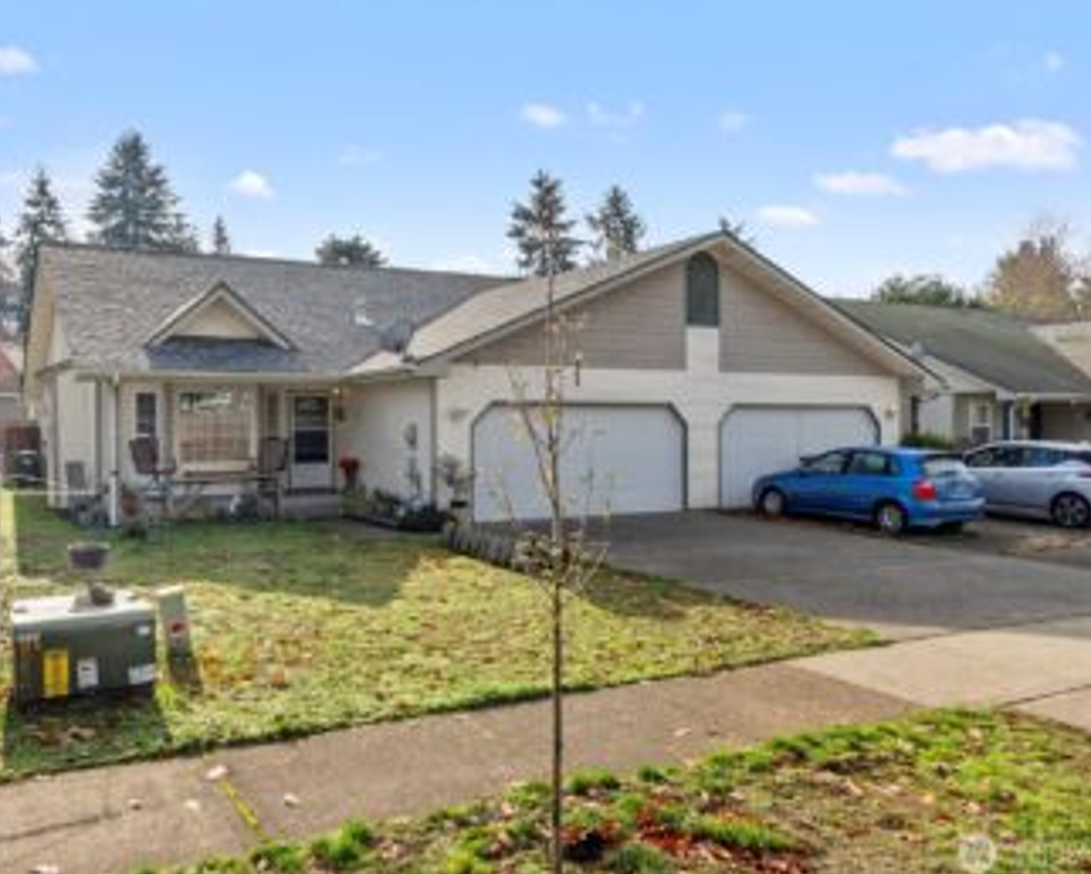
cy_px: 432
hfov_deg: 62.0
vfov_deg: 51.6
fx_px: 905
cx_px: 474
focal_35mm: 28
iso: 640
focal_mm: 16
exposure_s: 1/500
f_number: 7.1
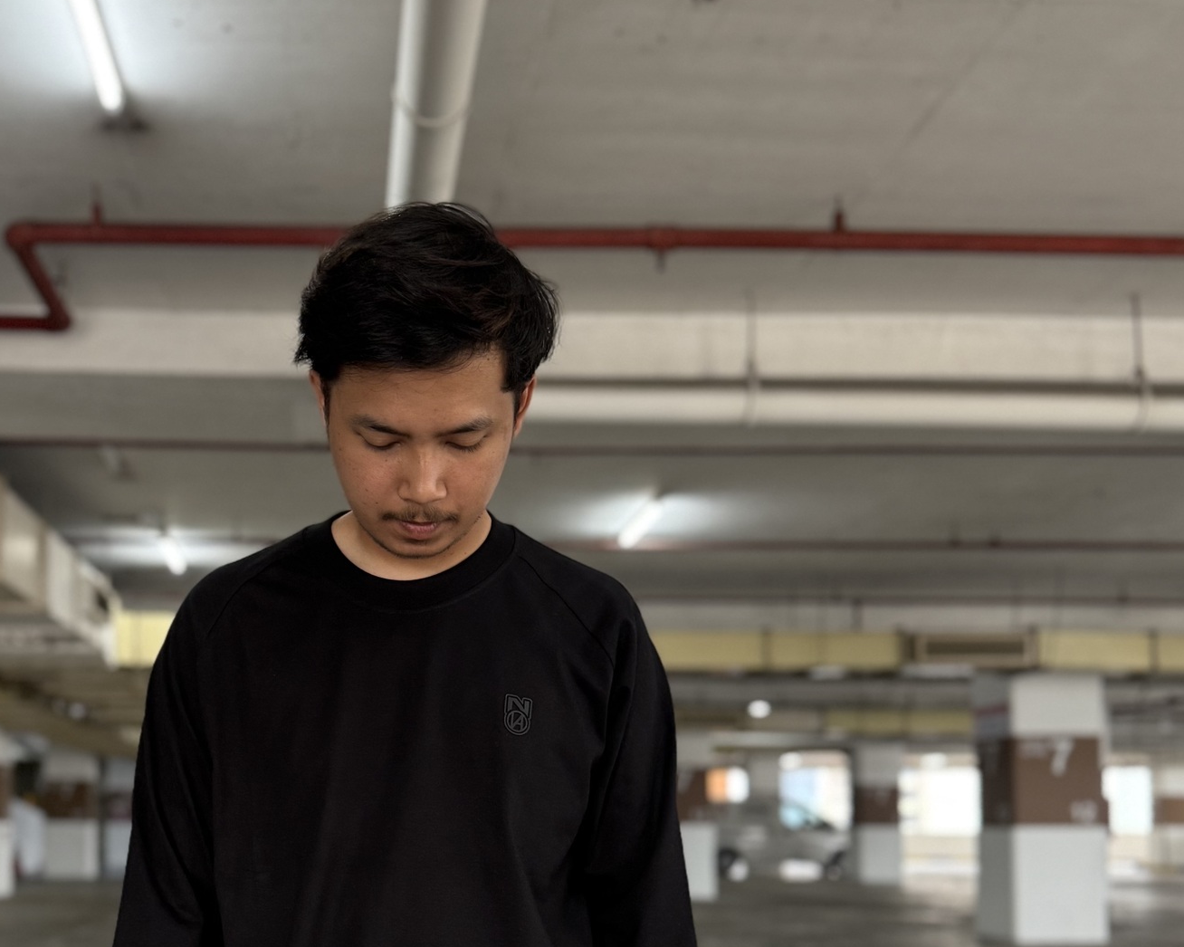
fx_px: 1507
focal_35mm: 43
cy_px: 761
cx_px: 406
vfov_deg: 33.8
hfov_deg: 42.4
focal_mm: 6.76
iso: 200
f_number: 1.78
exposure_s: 1/100
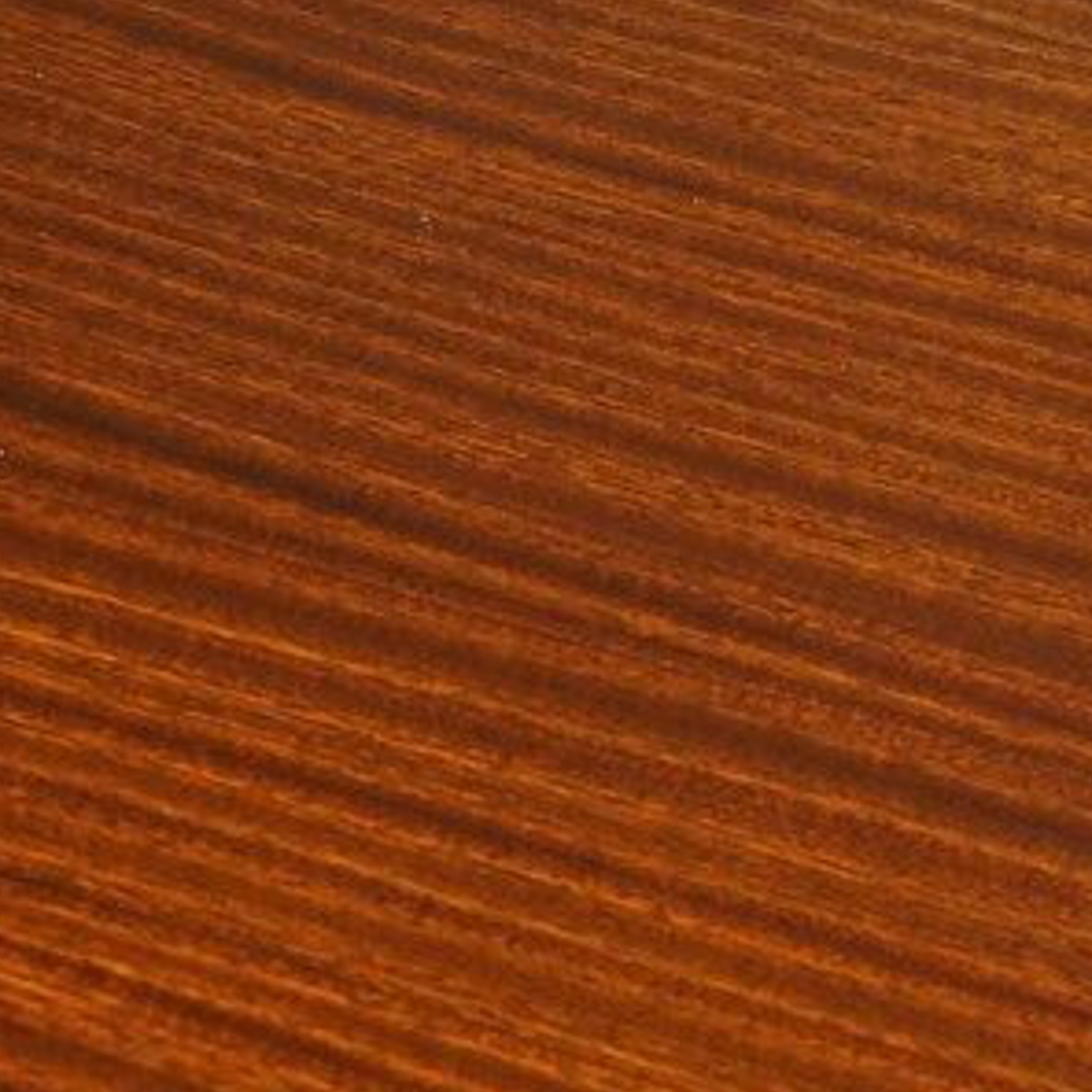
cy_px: 919
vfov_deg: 12.4
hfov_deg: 12.4
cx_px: 915
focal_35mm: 140
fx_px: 4997
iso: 400
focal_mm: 26
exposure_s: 1/20
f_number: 5.6
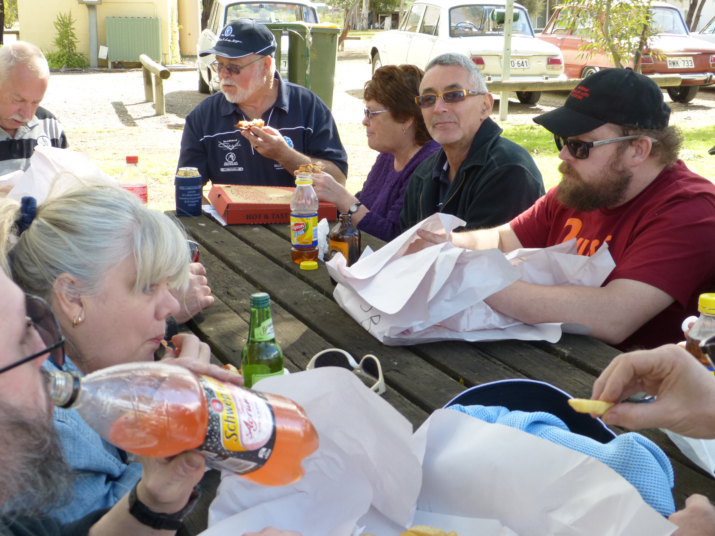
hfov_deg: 36.2
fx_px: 1095
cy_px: 268
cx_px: 358
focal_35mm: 53
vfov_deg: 27.5
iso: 100
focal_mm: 9.4
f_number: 4
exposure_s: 1/100
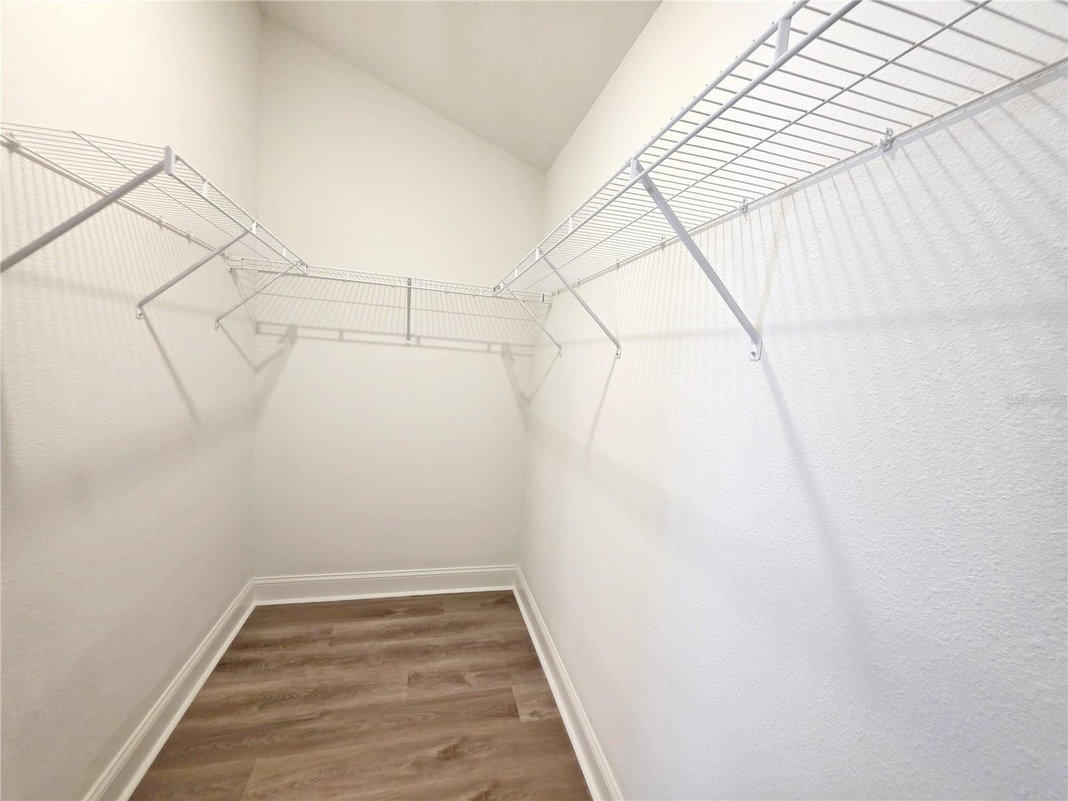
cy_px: 400
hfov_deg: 106.2
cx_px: 534
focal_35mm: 13
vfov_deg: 89.9
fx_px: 401
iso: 250
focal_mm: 2.2
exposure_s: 1/120
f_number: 1.9
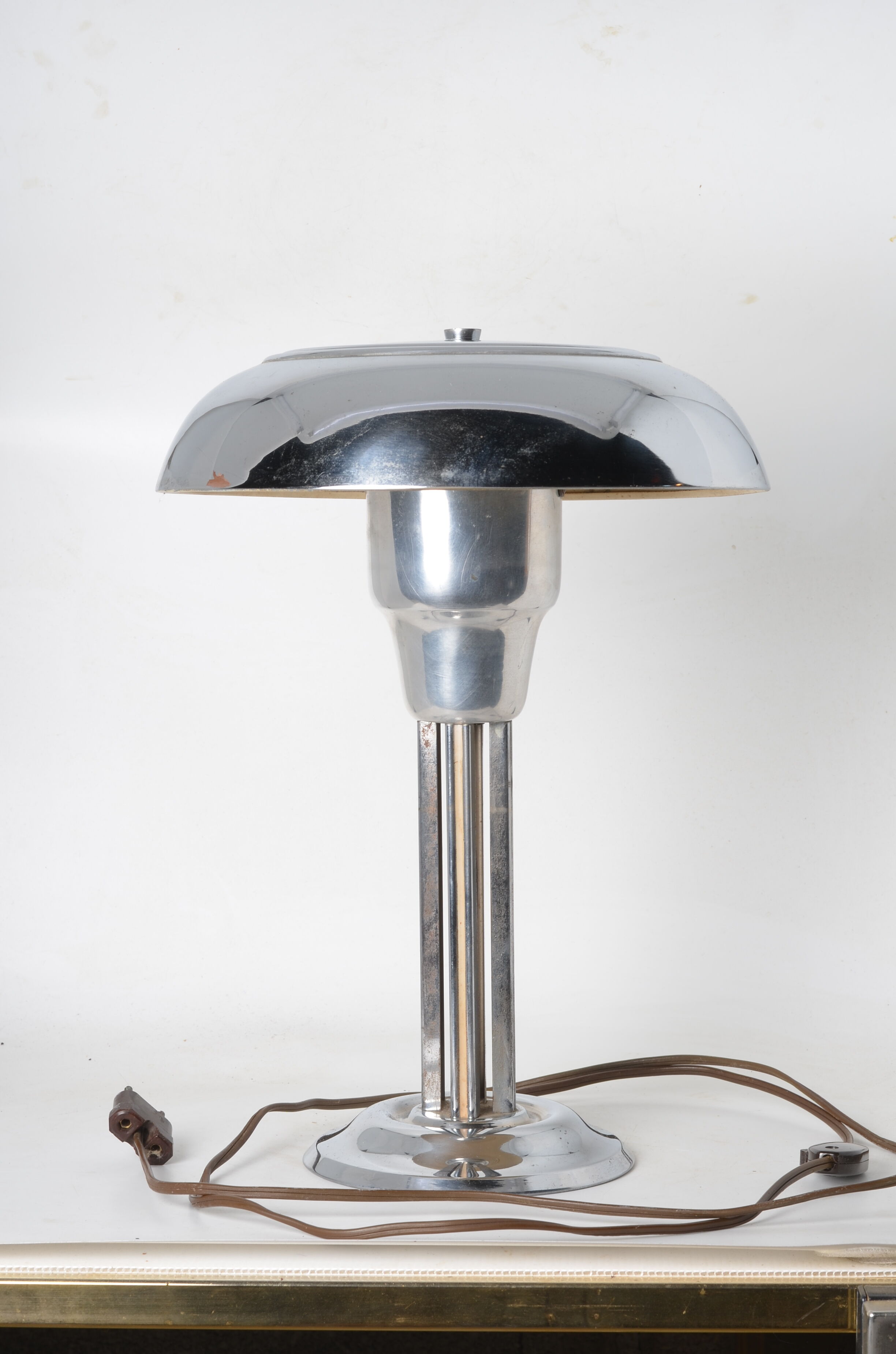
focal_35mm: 75
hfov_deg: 18.1
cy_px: 677
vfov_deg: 27.0
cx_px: 448
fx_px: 2812
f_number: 11
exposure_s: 1/125
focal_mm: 50
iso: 100
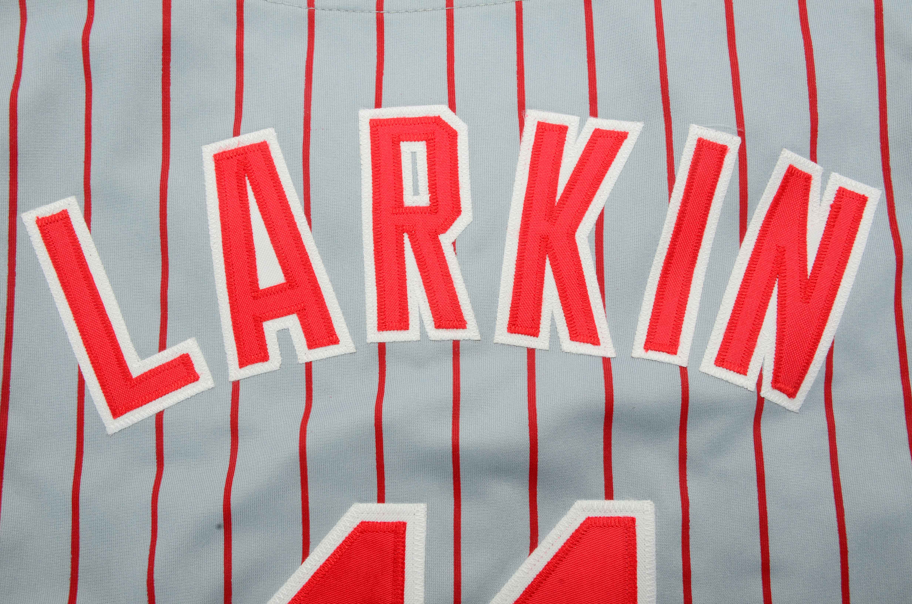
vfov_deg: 28.0
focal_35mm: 48
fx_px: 1213
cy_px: 302
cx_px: 456
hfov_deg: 41.2
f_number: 16
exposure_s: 1/160
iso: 200
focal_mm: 32
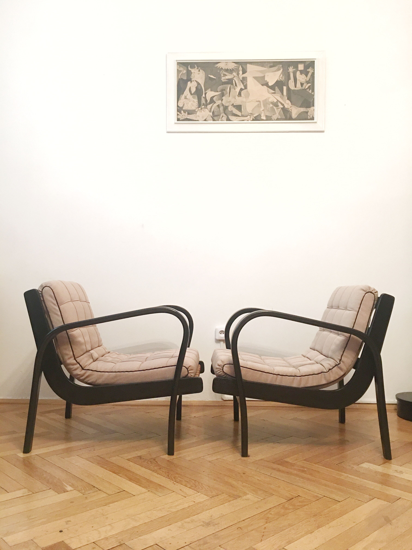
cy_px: 275
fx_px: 460
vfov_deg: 61.7
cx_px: 206
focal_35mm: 29
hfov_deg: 48.2
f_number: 2.2
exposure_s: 1/17
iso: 125
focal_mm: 4.15
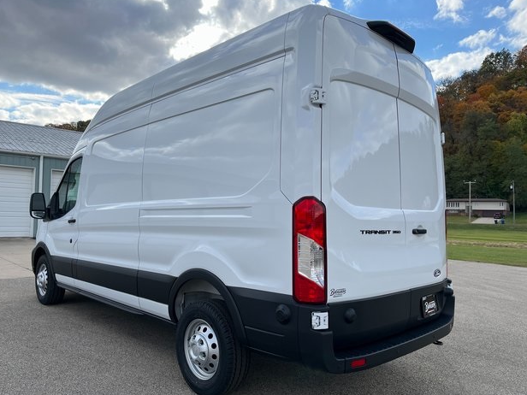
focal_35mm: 27
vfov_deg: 51.4
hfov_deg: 65.3
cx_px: 254
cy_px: 199
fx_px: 411
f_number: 1.6
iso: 50
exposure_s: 1/2268
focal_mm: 5.1
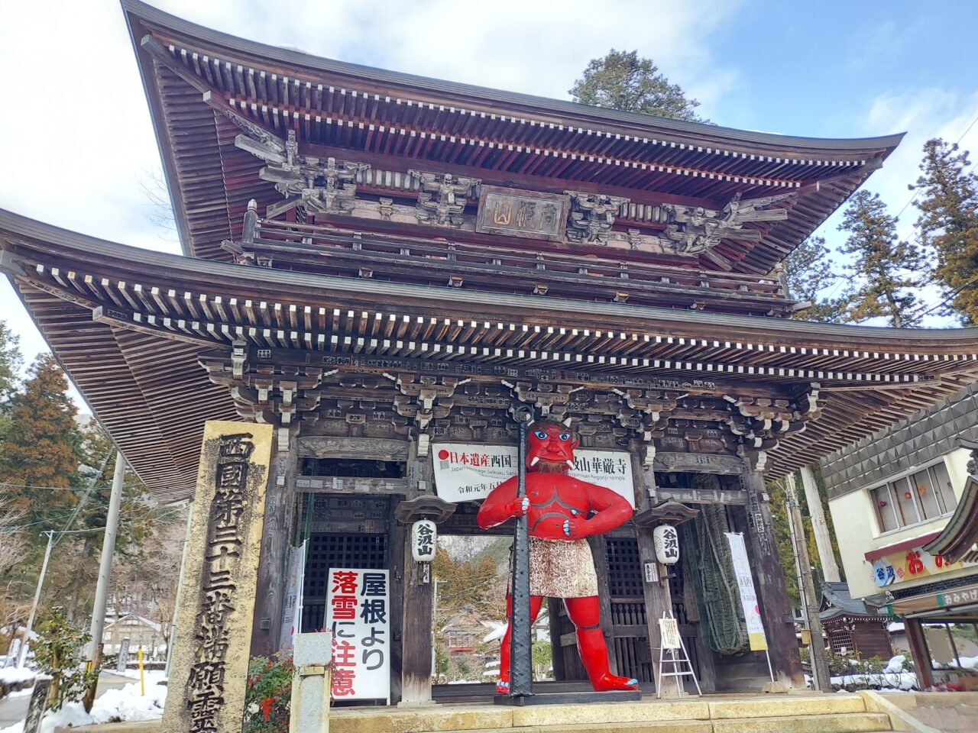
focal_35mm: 25
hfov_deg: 69.4
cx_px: 489
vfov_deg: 54.9
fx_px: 706
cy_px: 366
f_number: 2
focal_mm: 4.6
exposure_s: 1/100
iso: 50
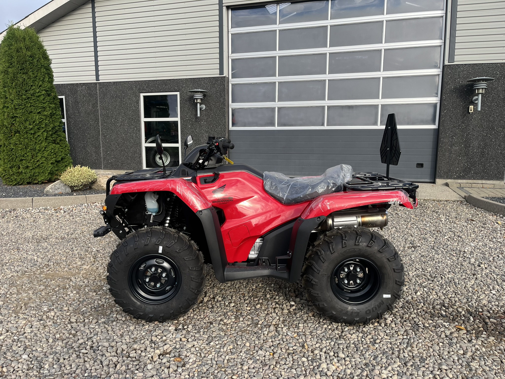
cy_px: 190
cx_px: 252
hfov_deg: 67.3
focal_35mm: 26
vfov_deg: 53.1
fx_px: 379
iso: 50
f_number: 1.6
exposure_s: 1/1325
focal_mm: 5.1
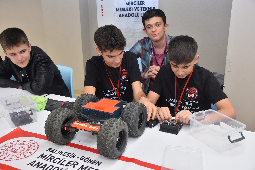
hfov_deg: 47.9
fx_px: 287
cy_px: 85
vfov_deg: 33.0
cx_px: 128
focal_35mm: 40
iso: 800
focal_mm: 27
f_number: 5
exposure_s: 1/100
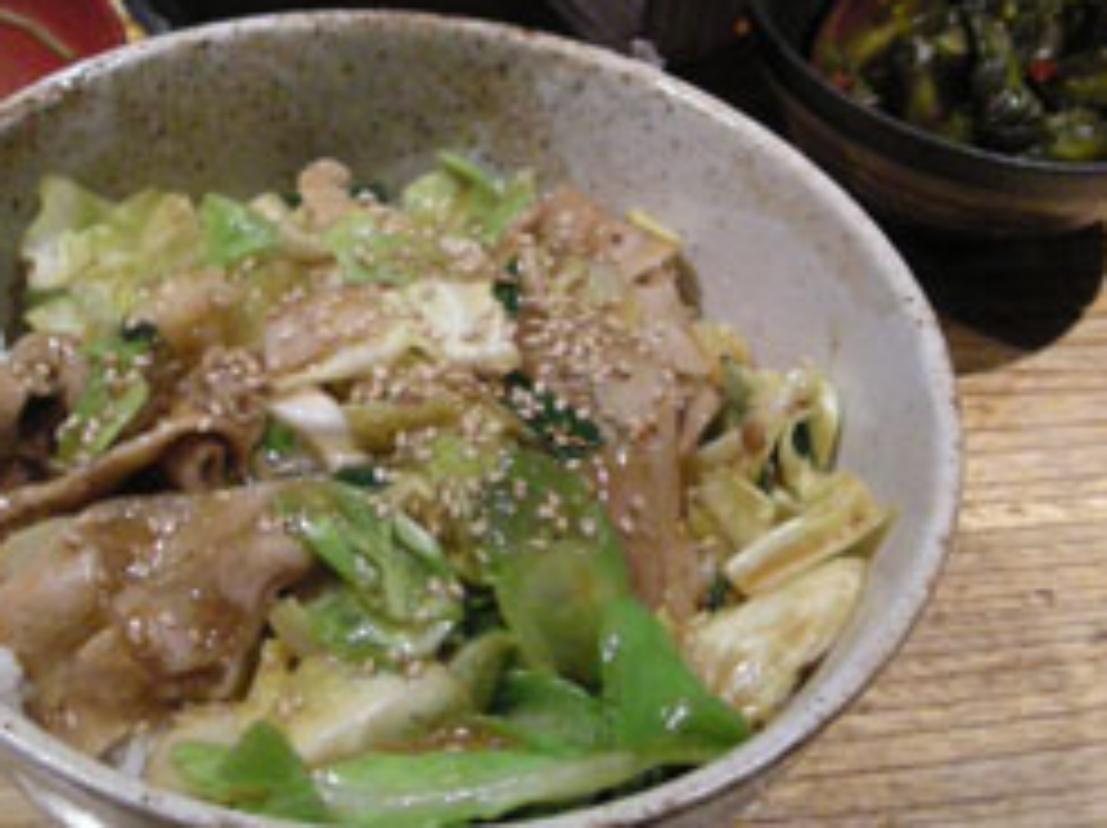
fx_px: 1821
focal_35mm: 57
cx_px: 446
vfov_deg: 25.5
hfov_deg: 33.7
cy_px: 292
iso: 400
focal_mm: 5.7
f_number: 2.8
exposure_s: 1/17
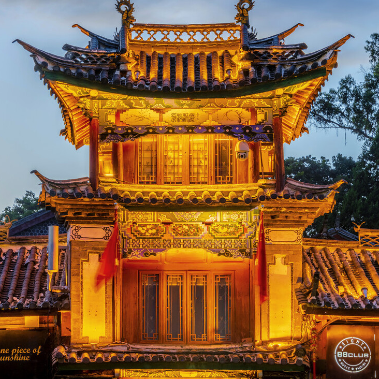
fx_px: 2106
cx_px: 180
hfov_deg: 10.3
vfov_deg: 10.3
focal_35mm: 170
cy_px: 175
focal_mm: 122
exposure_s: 1.3
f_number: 11
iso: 100
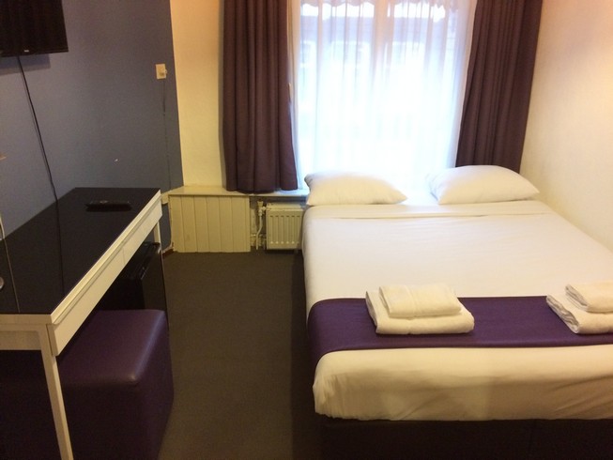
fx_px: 514
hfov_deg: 61.7
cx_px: 306
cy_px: 230
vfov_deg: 48.2
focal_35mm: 29
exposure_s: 1/17
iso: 250
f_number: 2.2
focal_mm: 4.15
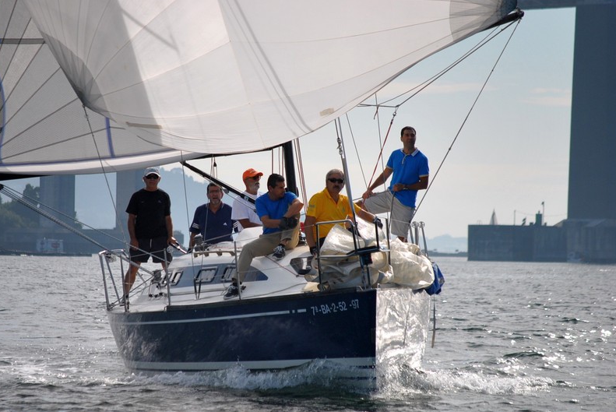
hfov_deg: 8.1
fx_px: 4367
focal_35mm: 255
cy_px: 220
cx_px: 279
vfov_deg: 5.4
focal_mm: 150
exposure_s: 1/1600
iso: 200
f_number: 5
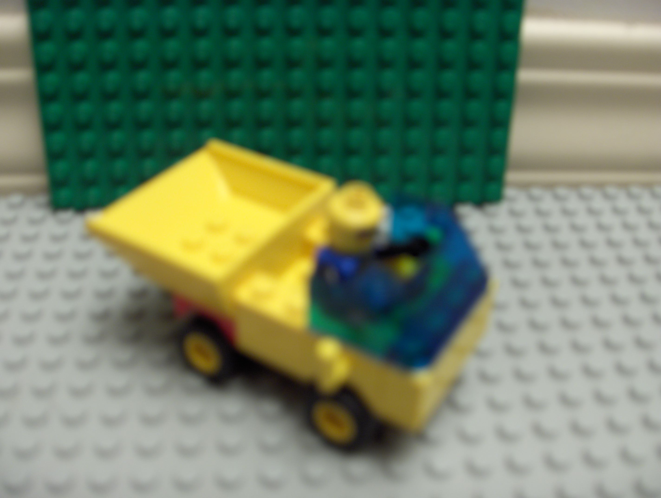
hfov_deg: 47.8
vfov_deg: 36.9
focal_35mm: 39
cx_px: 330
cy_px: 249
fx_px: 746
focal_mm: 8
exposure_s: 1/2.17
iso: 100
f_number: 2.8
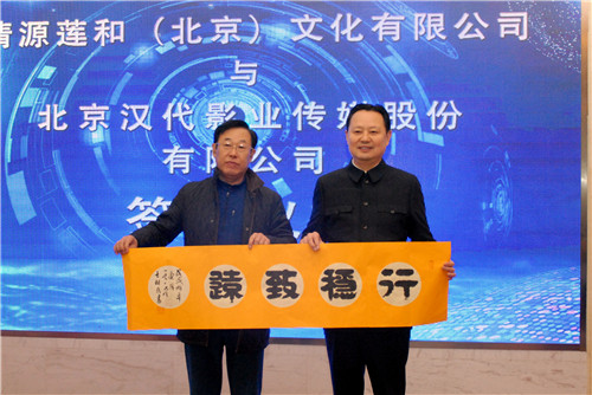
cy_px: 198
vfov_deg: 36.9
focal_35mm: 36
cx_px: 296
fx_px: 592
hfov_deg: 53.1
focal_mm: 24
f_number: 3.5
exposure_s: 1/250
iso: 1250
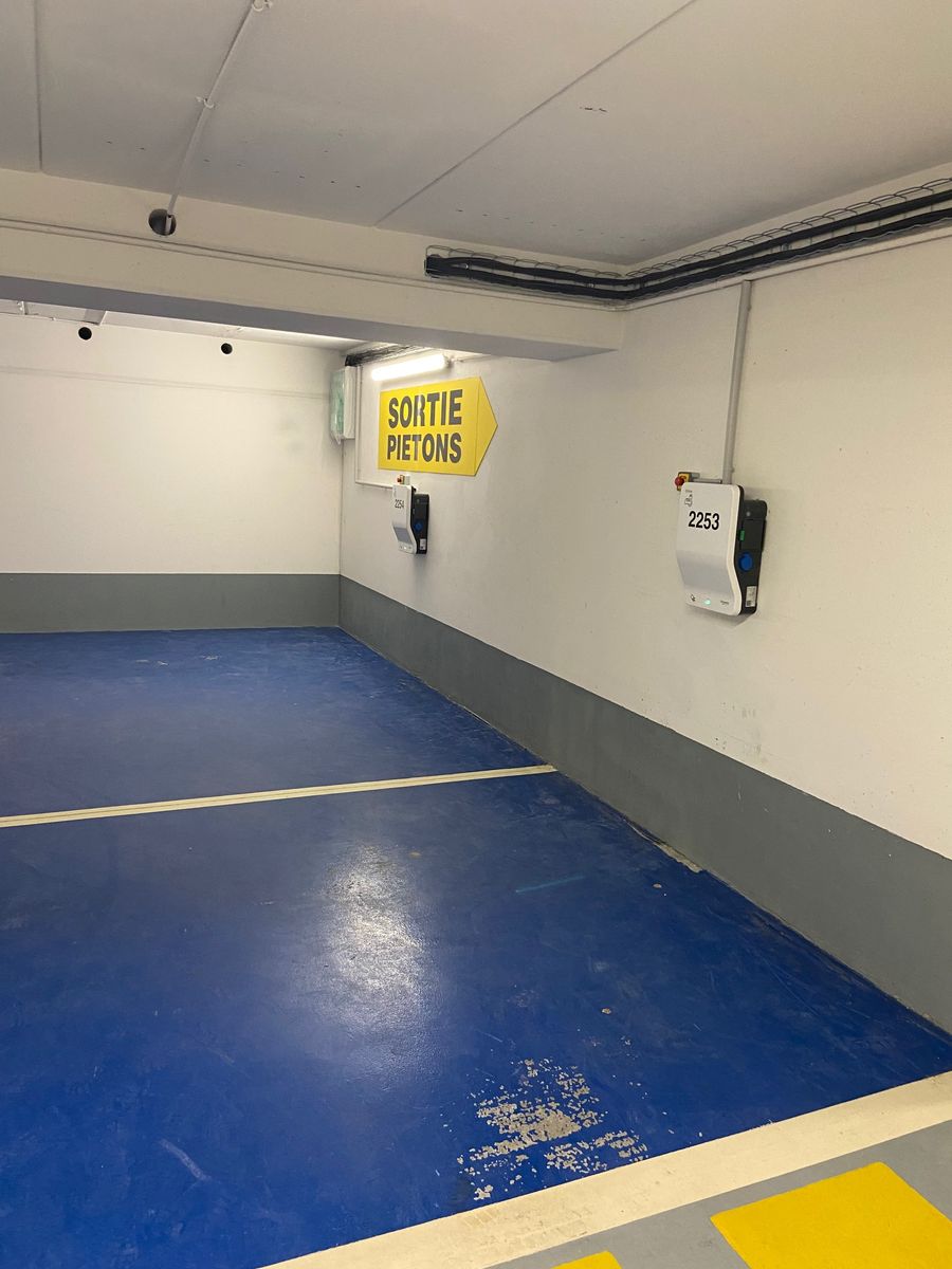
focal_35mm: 26
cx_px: 476
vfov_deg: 67.3
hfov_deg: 53.1
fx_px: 953
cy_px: 634
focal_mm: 4.25
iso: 200
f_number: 1.8
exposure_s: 1/50
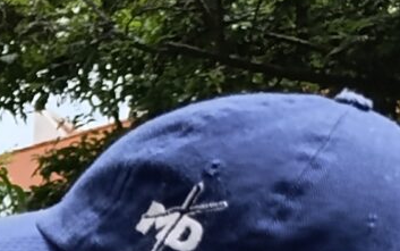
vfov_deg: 7.0
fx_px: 1930
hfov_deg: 9.2
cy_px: 576
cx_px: -832
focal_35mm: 177
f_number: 1.6
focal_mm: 6.14
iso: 50
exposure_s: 1/515
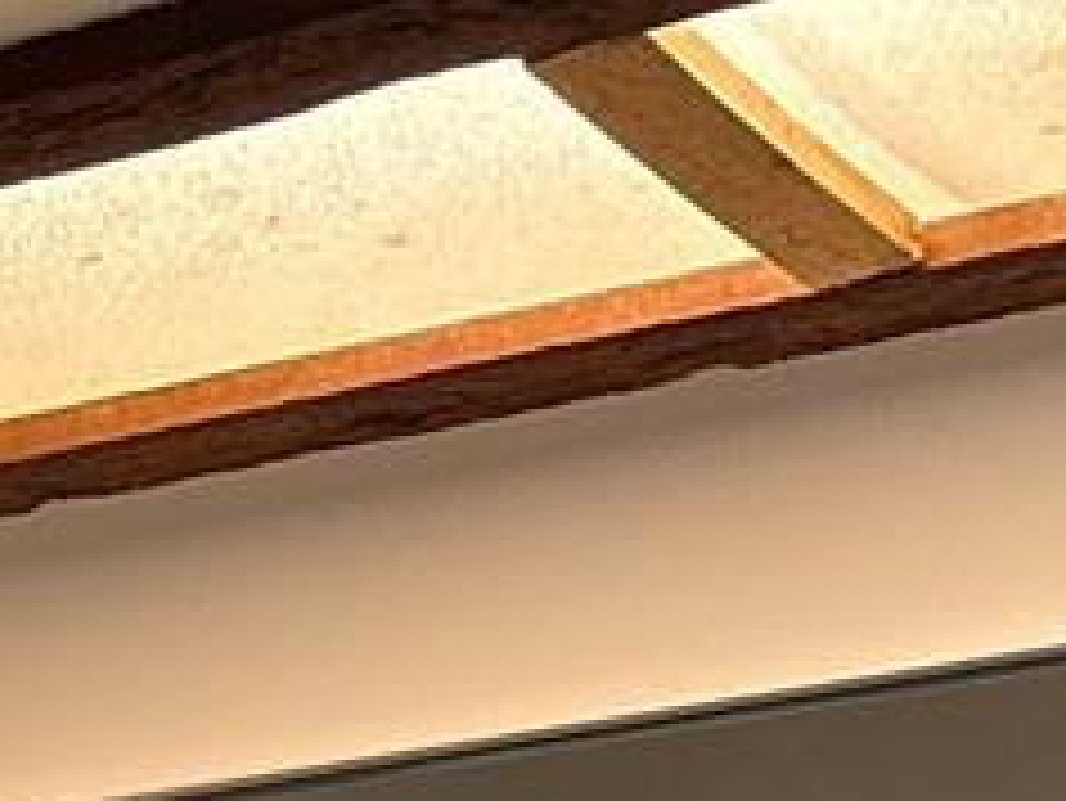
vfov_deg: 7.7
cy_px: 2556
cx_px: -1948
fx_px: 4991
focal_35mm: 162
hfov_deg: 9.8
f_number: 1.78
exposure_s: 1/120
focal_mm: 6.76
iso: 200
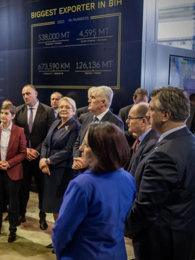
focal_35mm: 51
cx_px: 11
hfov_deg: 27.3
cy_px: 130
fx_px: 383
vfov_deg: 37.5
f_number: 1.4
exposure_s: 1/100
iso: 800
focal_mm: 35
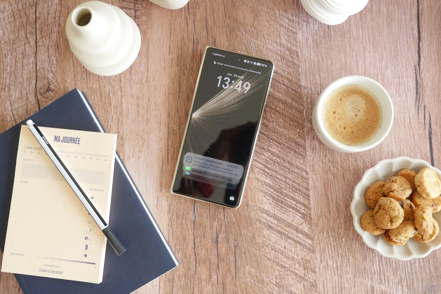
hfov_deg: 49.6
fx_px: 478
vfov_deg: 34.2
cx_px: 220
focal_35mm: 39
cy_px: 147
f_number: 2.8
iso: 250
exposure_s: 1/60
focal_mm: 19
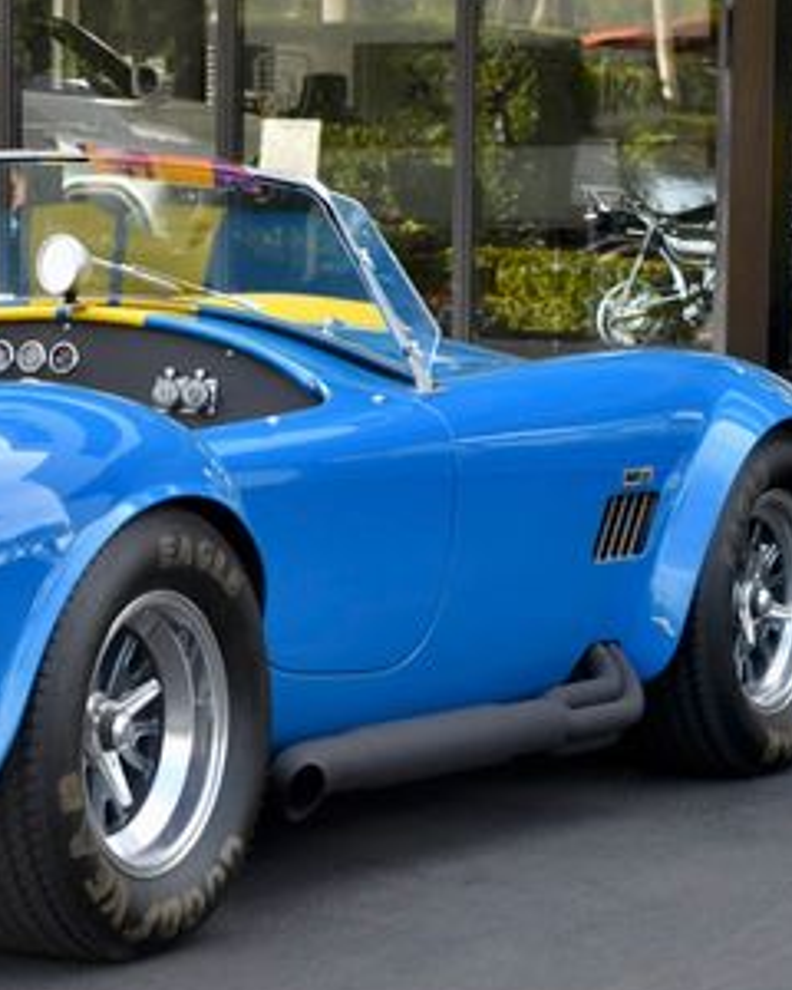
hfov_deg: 9.8
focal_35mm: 156
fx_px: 4571
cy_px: 582
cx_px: -63
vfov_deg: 12.4
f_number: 7.1
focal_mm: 52
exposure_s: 1/250
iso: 400
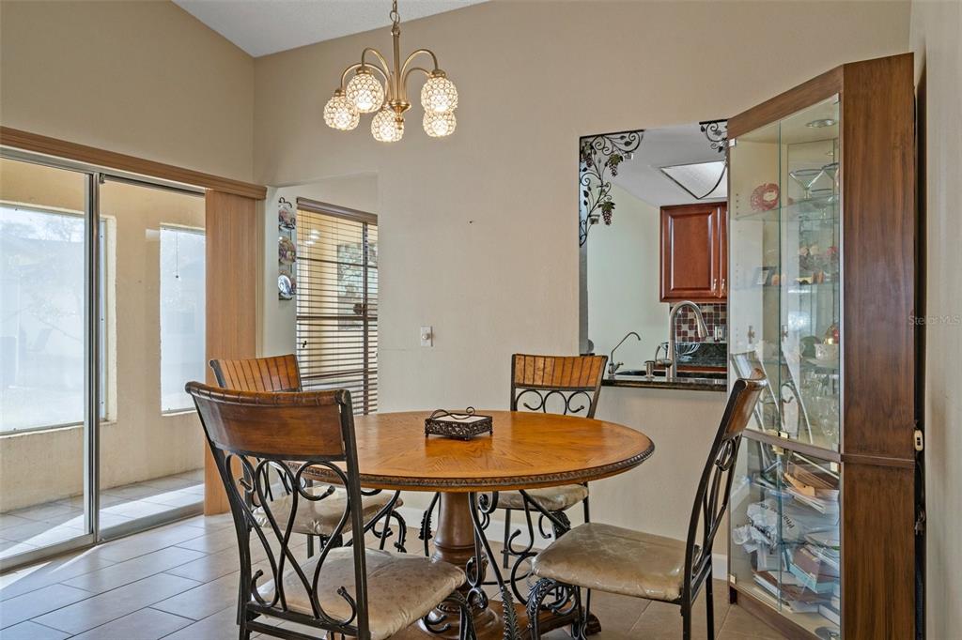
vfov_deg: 51.3
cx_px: 481
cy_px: 320
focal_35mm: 25
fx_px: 668
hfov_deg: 71.5
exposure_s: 1/4
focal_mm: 25
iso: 320
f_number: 8
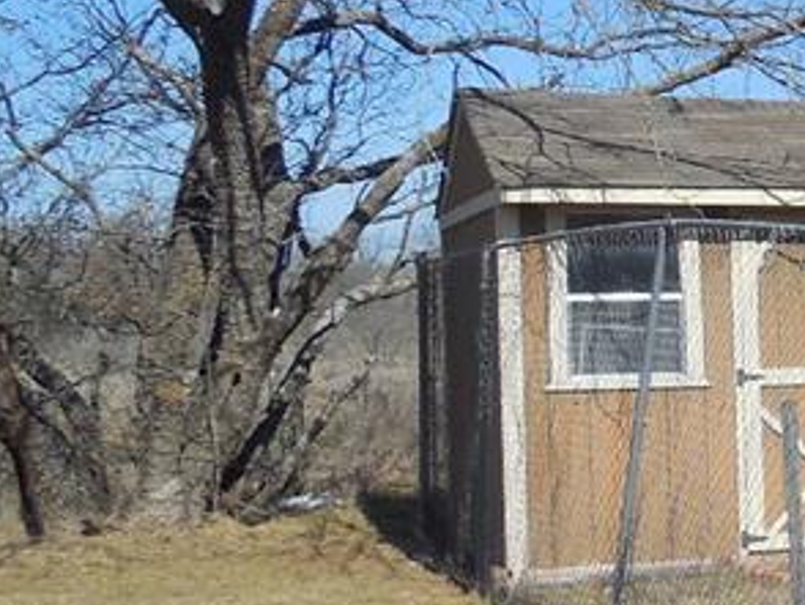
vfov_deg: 17.0
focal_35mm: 87
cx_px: 1377
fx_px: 2025
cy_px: 405
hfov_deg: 18.4
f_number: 3.1
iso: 125
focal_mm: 4.5
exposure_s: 1/2000
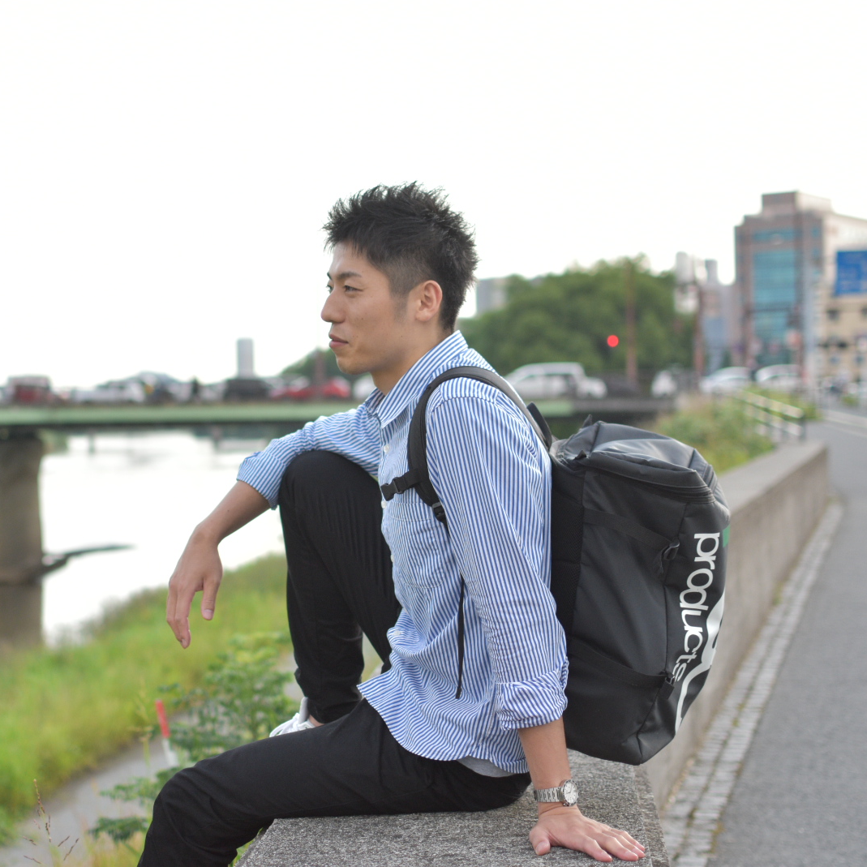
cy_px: 436
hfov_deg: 25.2
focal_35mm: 68
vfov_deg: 25.5
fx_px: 1917
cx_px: 234
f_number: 1.8
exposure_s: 1/4000
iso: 500
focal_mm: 35
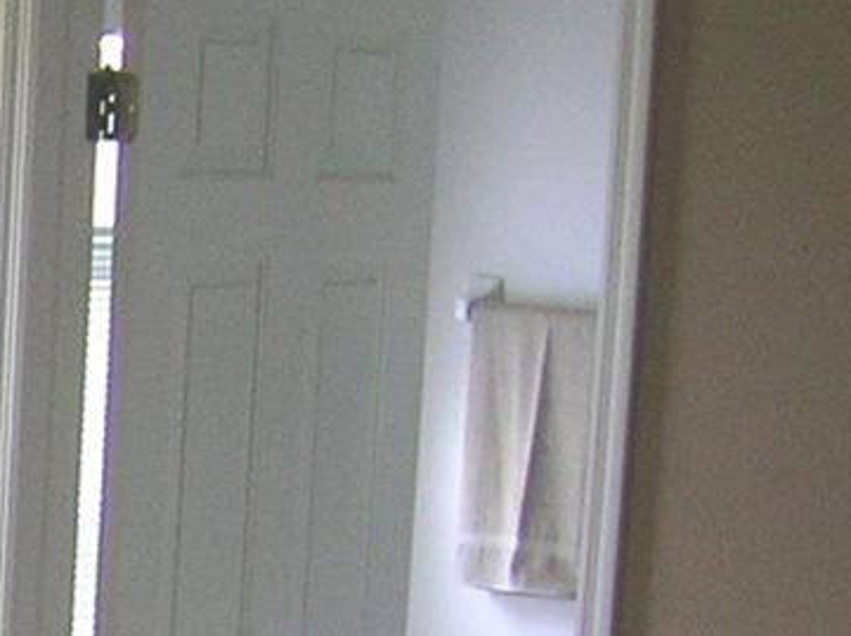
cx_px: -702
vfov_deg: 9.5
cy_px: 955
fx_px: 3707
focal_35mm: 151
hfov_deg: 12.0
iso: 50
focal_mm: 5.7
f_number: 2.9
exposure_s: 1/34.3
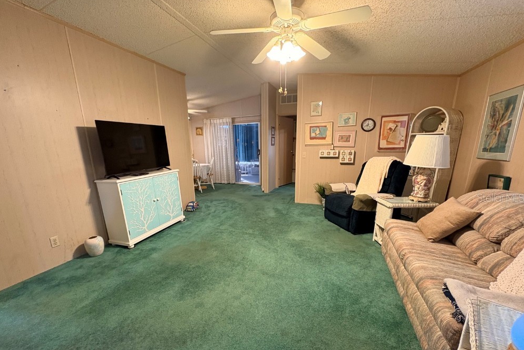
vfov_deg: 77.0
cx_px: 257
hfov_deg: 100.4
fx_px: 218
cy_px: 197
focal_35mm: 15
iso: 320
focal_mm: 2.22
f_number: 2.2
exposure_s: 1/60
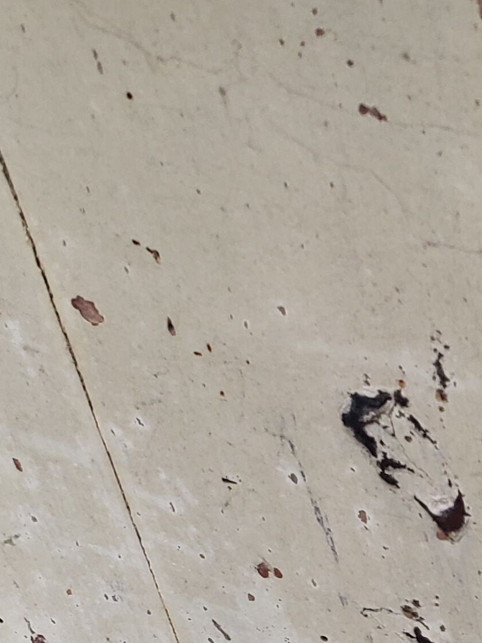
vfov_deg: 19.4
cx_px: 663
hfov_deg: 15.0
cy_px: 850
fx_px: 1727
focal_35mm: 93
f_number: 2.4
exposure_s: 1/60
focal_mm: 4.3
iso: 125
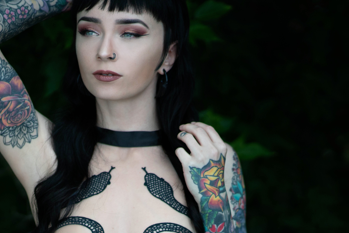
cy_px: 171
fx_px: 1765
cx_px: 126
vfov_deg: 7.5
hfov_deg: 11.3
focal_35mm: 182
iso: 400
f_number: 1.8
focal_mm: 85
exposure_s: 1/5000
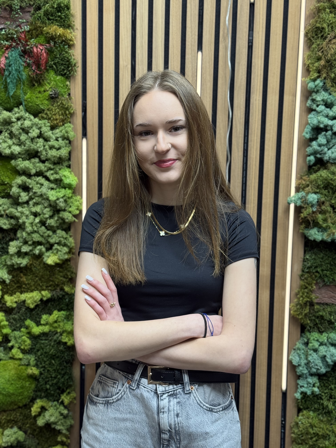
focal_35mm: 48
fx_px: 621
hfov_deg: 30.3
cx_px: 168
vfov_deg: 39.7
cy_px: 224
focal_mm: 6.76
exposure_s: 1/52
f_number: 1.78
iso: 80
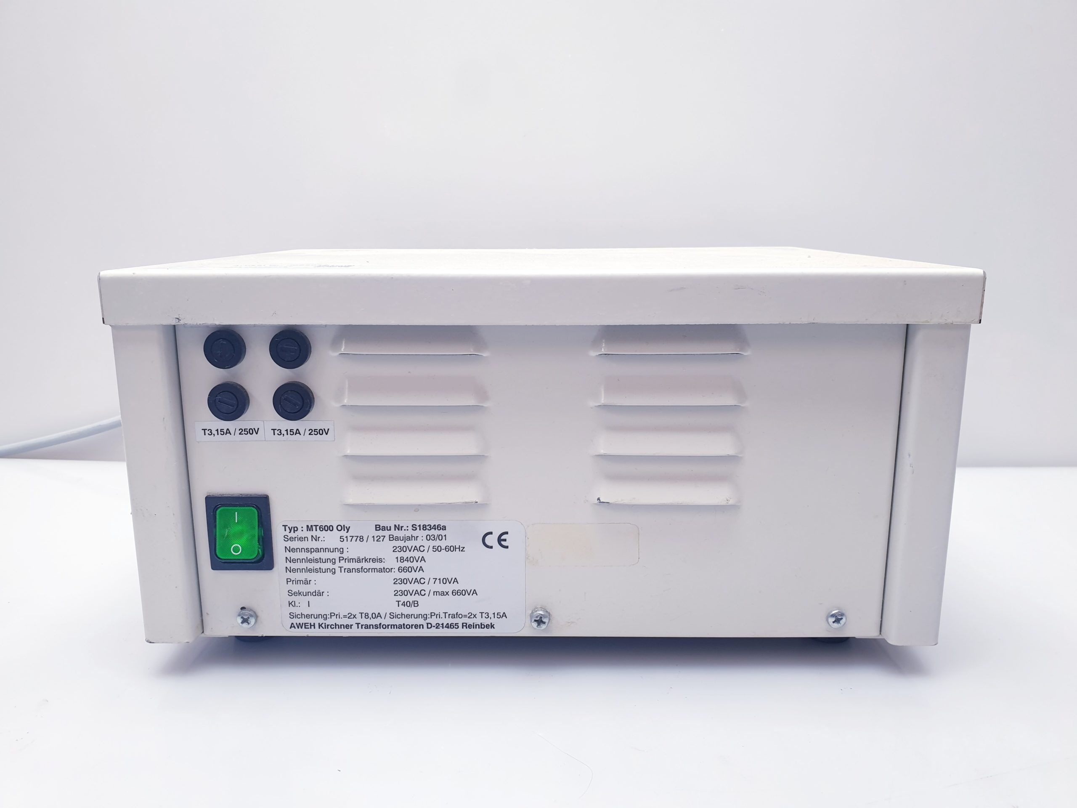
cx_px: 538
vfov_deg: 53.1
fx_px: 809
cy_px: 404
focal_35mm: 26
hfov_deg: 67.3
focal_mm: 4.3
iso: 64
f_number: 2.4
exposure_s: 1/50
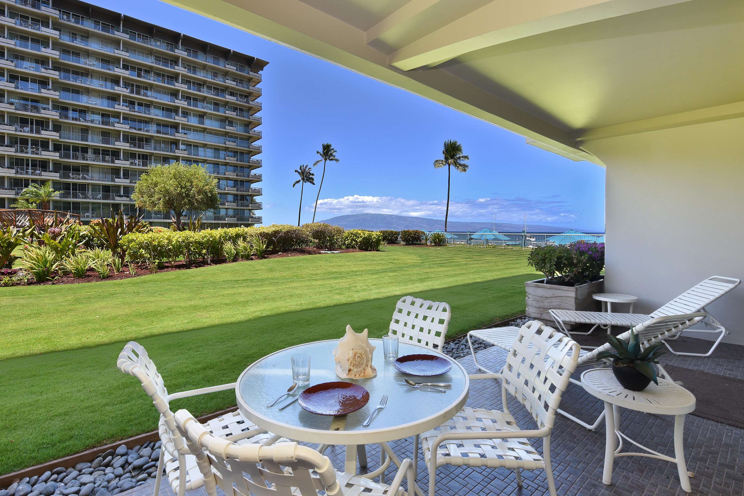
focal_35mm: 17
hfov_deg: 93.2
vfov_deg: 70.5
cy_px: 254
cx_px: 353
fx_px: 351
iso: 720
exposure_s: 1/60
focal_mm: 16
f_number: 16
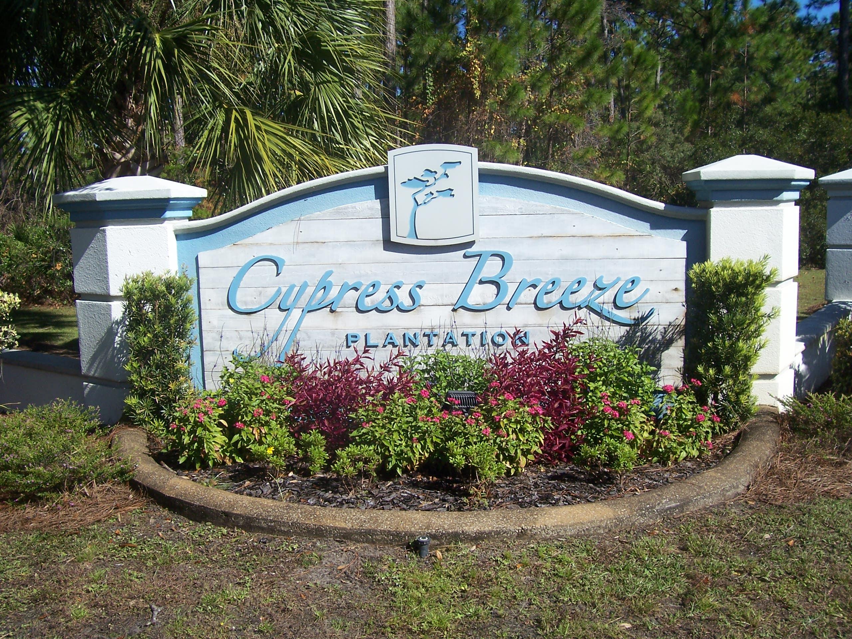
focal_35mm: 34
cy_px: 320
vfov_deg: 41.8
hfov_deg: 54.0
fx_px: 837
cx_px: 426
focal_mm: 5.6
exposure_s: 1/350
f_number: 5.6
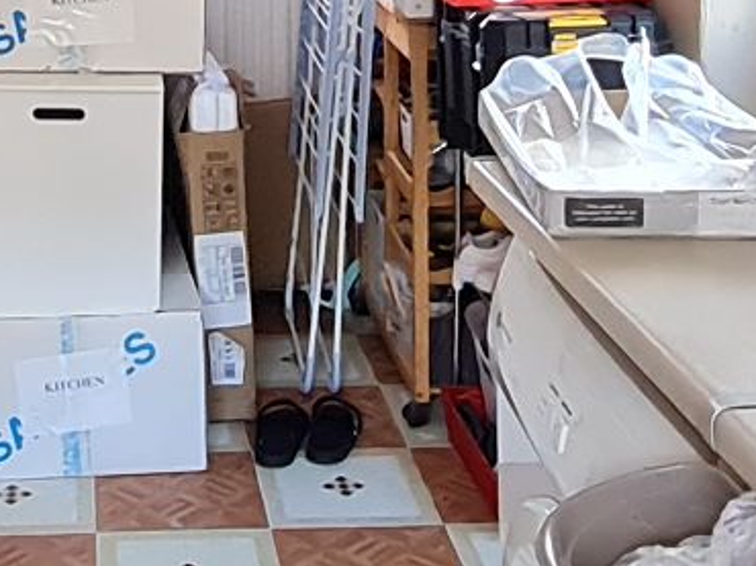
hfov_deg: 26.2
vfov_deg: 18.6
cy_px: -217
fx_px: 1571
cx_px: 88
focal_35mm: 72
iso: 250
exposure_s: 1/50
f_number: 2.2
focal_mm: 1.74
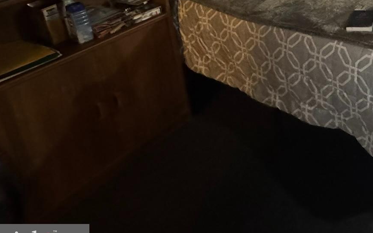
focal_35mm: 35
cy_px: -70
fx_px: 356
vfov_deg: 29.3
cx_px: 422
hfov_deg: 42.0
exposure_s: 1/30
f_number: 2.2
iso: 1250
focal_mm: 2.22
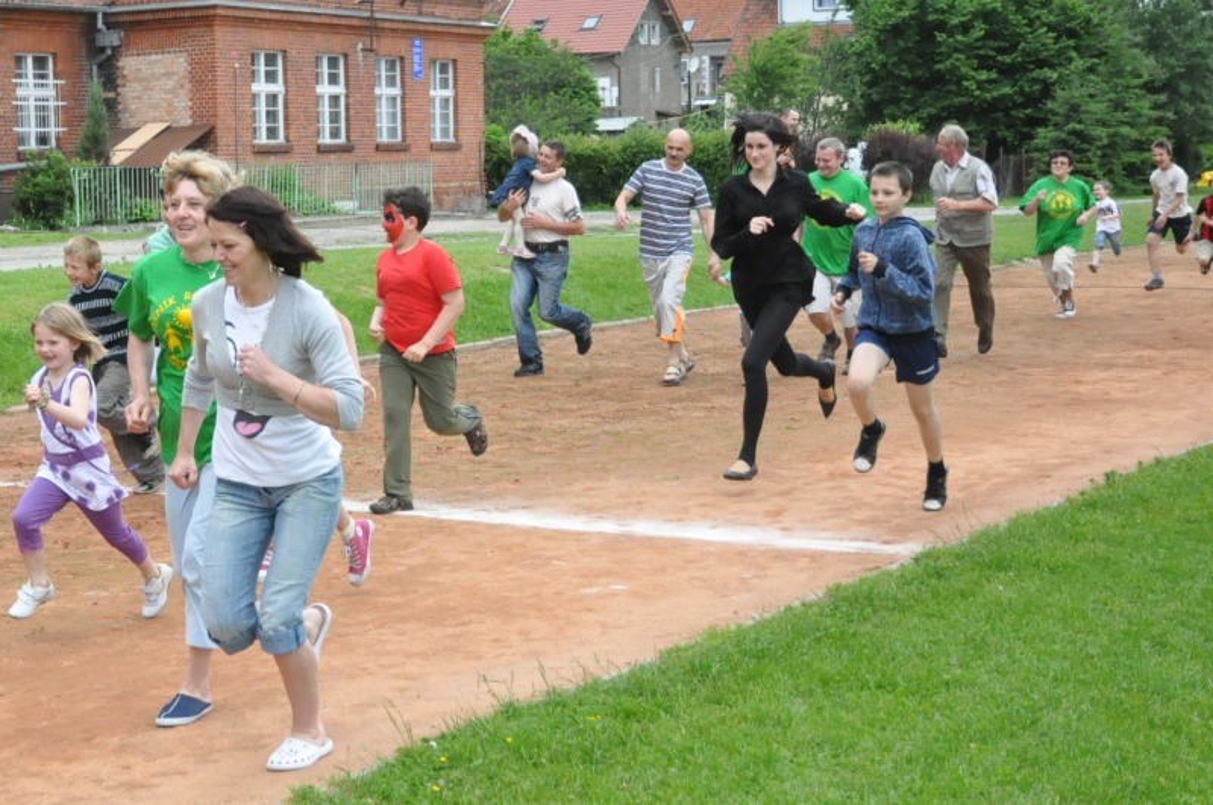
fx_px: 1514
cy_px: 402
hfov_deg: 43.7
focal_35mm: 45
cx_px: 606
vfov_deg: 29.8
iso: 3200
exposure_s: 1/3200
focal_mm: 30
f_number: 4.5
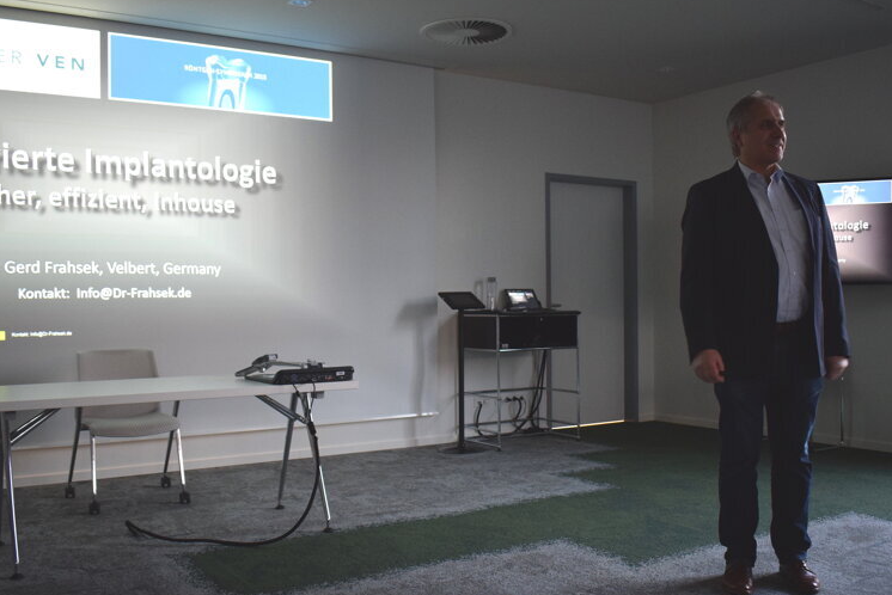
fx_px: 907
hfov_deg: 52.4
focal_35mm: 37
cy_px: 337
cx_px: 456
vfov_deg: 36.3
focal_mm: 21
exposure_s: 1/60
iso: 1600
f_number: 3.8
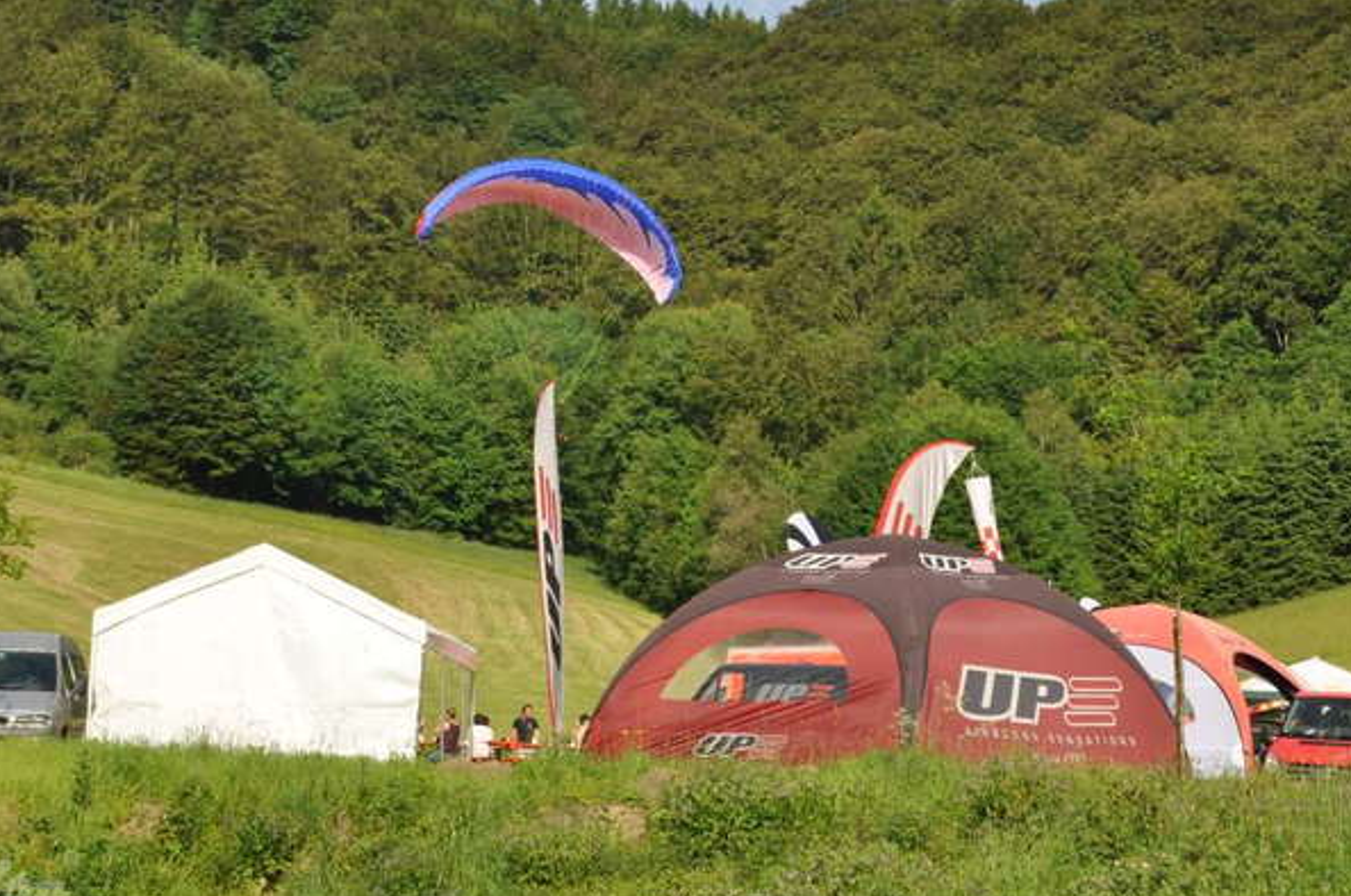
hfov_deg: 17.7
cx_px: 701
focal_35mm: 116
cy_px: 378
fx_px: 4346
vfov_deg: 11.8
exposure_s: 1/200
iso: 200
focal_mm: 58
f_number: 13
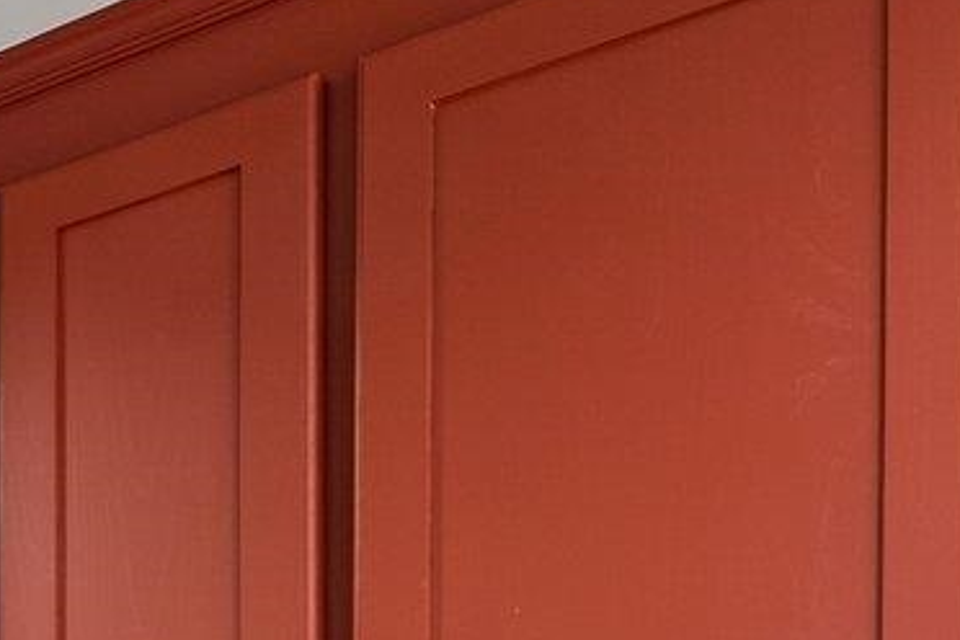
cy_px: 1315
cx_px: -779
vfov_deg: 14.1
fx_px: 2141
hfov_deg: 19.1
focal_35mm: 80
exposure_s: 1/2.5
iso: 500
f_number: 8
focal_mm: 14.6
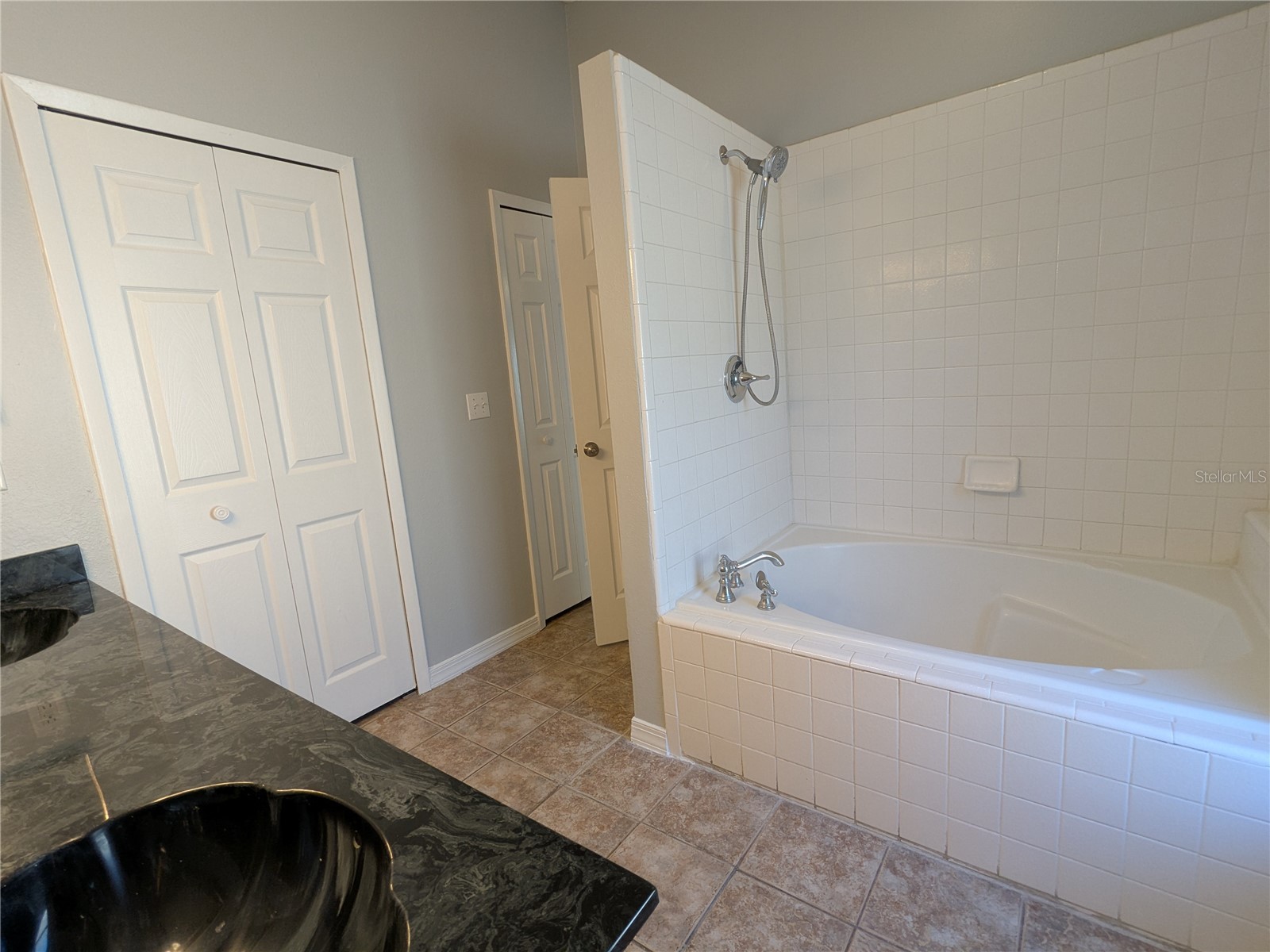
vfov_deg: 78.1
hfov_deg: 94.5
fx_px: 587
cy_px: 476
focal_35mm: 16
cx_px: 635
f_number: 2.2
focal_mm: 2.35
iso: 50
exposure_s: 1/60
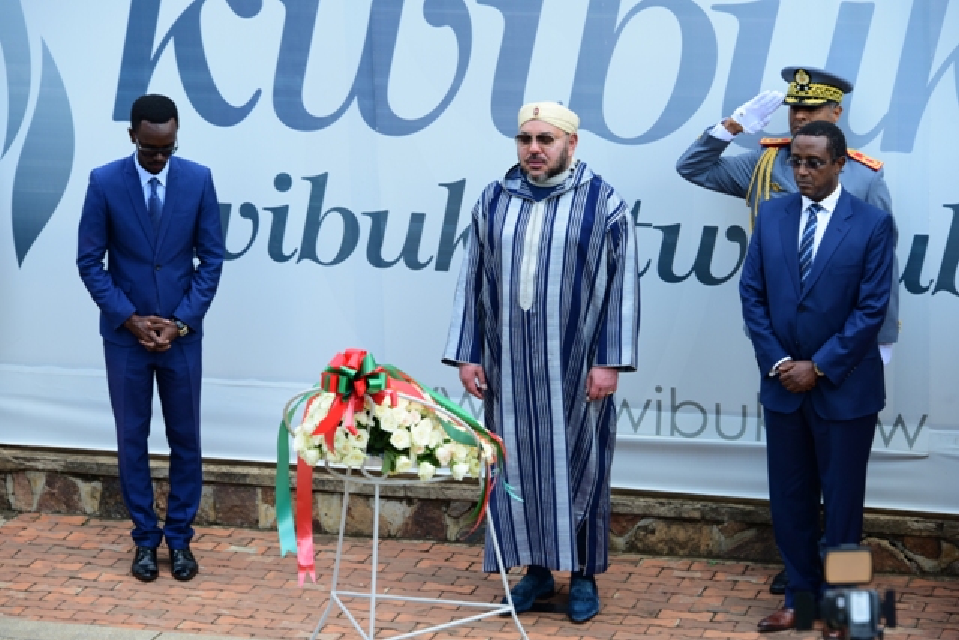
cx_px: 480
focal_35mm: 135
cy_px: 320
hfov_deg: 15.2
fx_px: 3597
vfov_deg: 10.2
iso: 320
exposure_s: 1/250
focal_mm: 135
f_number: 6.3
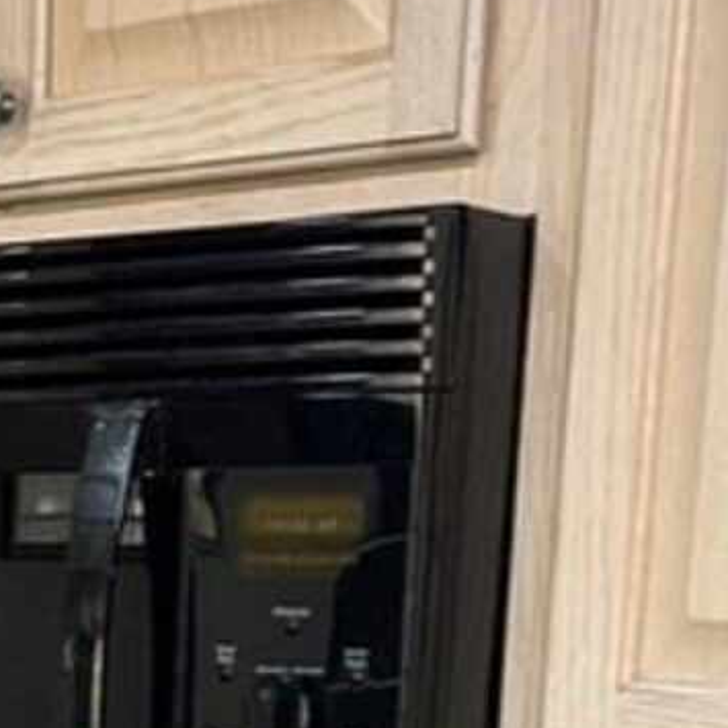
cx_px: -57
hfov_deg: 16.0
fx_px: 2522
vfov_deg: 14.4
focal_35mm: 106
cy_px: 1321
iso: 200
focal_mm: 5.1
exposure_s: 1/60
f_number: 1.6
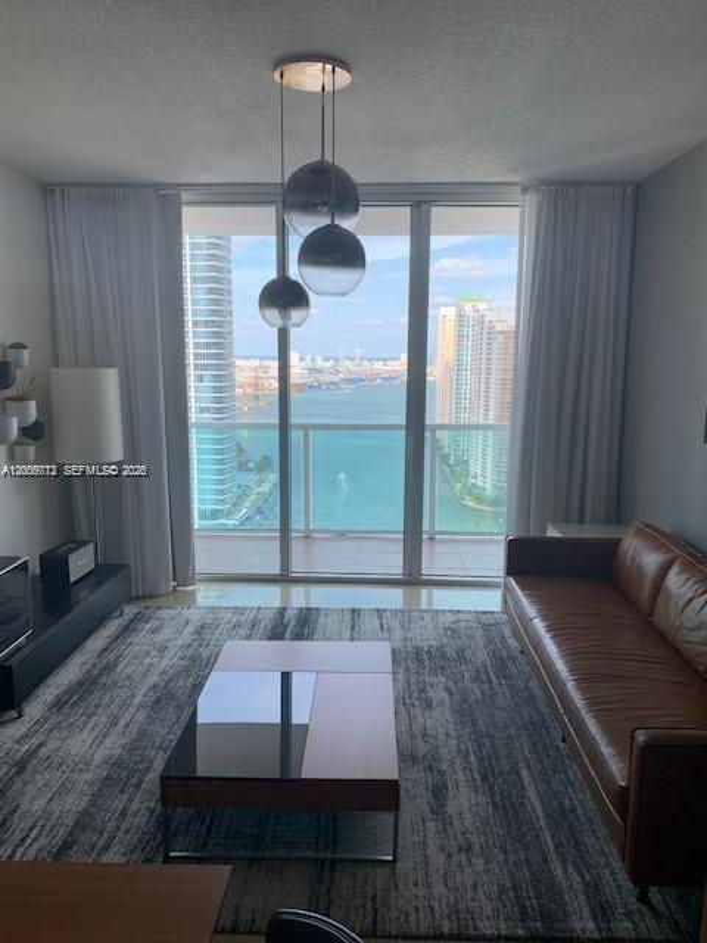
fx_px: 708
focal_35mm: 26
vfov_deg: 67.3
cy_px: 472
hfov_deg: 53.1
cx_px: 354
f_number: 1.8
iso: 25
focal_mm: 4.25
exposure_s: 1/317
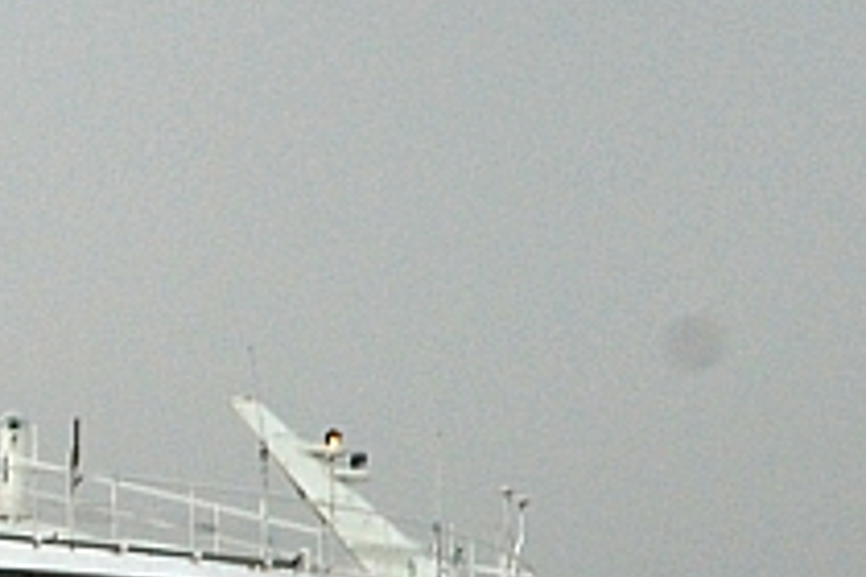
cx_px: -833
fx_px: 16752
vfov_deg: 2.0
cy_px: 517
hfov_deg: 2.9
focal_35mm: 696
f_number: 10
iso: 200
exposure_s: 1/250
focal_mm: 95
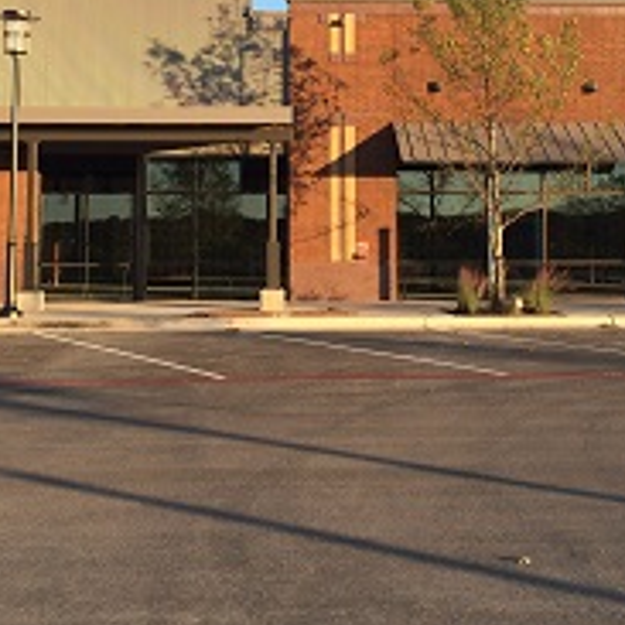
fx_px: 1144
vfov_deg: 30.0
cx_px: 324
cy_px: 154
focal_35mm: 56
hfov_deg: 30.6
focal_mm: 4.15
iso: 32
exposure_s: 1/651
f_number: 2.2
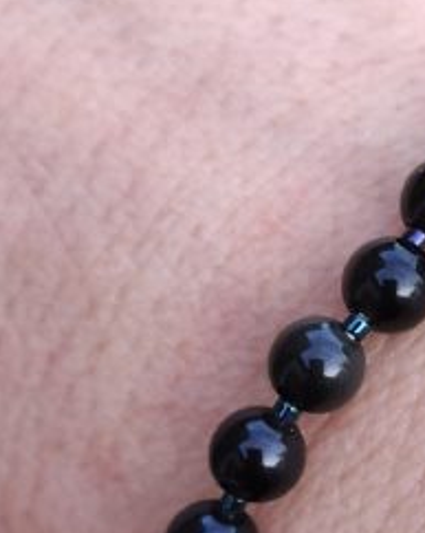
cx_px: 396
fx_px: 882
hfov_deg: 26.1
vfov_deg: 33.5
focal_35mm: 56
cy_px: 327
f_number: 1.75
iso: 146
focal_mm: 4.77
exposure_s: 1/50
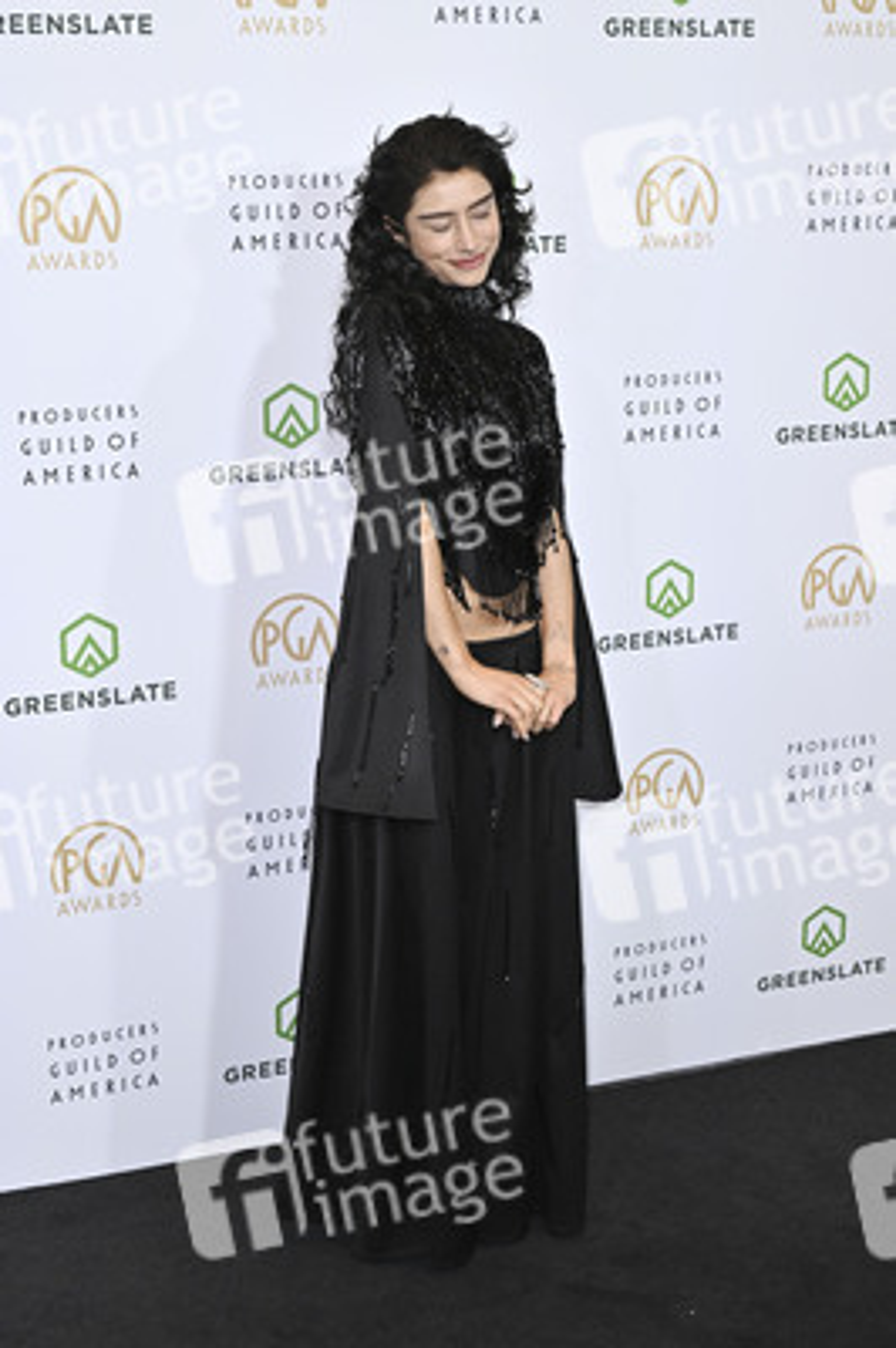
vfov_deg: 41.1
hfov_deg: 28.0
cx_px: 448
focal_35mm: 48
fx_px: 1795
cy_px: 674
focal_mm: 48
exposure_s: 1/320
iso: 2000
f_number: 5.6
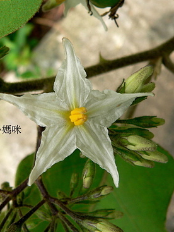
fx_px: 328
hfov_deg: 29.7
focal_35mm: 49
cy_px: 116
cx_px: 79
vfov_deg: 38.9
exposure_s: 1/320
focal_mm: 6
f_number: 4
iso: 80
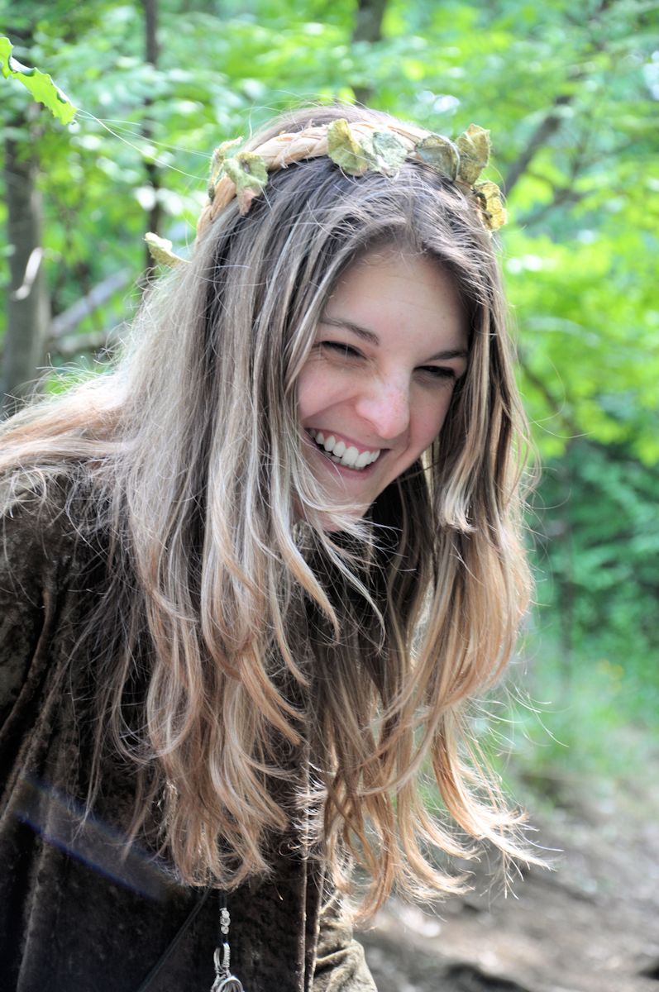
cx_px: 330
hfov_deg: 11.4
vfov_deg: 17.1
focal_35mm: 120
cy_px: 496
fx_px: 3303
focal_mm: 80
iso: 400
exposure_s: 1/60
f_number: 5.3
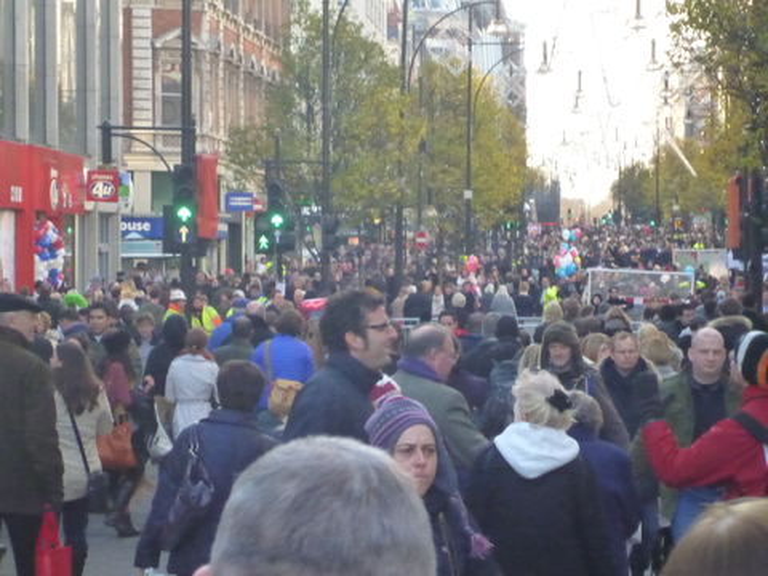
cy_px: 288
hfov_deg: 12.9
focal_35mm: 153
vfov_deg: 9.7
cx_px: 384
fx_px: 3394
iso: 1250
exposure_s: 1/160
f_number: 5.9
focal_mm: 22.8
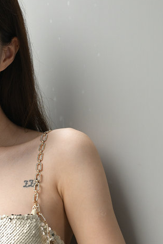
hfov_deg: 2.4
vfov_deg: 3.5
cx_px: -43
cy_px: 179
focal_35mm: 581
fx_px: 3946
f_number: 4
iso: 500
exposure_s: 1/640
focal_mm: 200
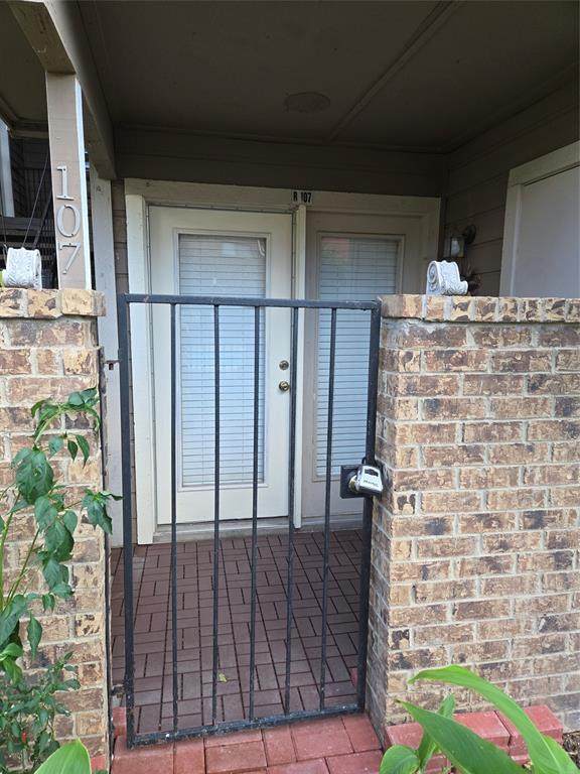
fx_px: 514
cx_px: 290
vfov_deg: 73.9
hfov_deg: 58.9
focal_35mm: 23
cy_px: 387
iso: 160
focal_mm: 5.4
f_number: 1.8
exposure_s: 1/508
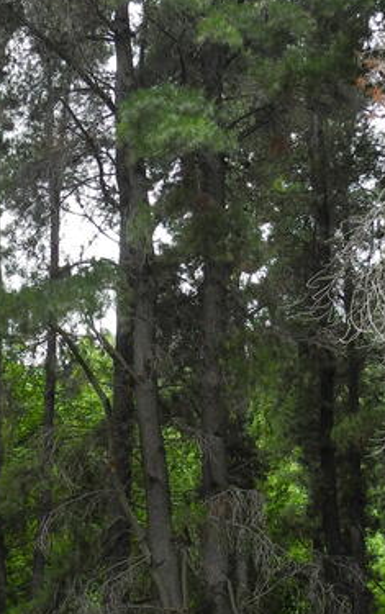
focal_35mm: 81
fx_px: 1357
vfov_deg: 25.4
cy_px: 411
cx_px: 33
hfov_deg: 15.9
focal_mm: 6
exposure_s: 1/200
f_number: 2.8
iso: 100
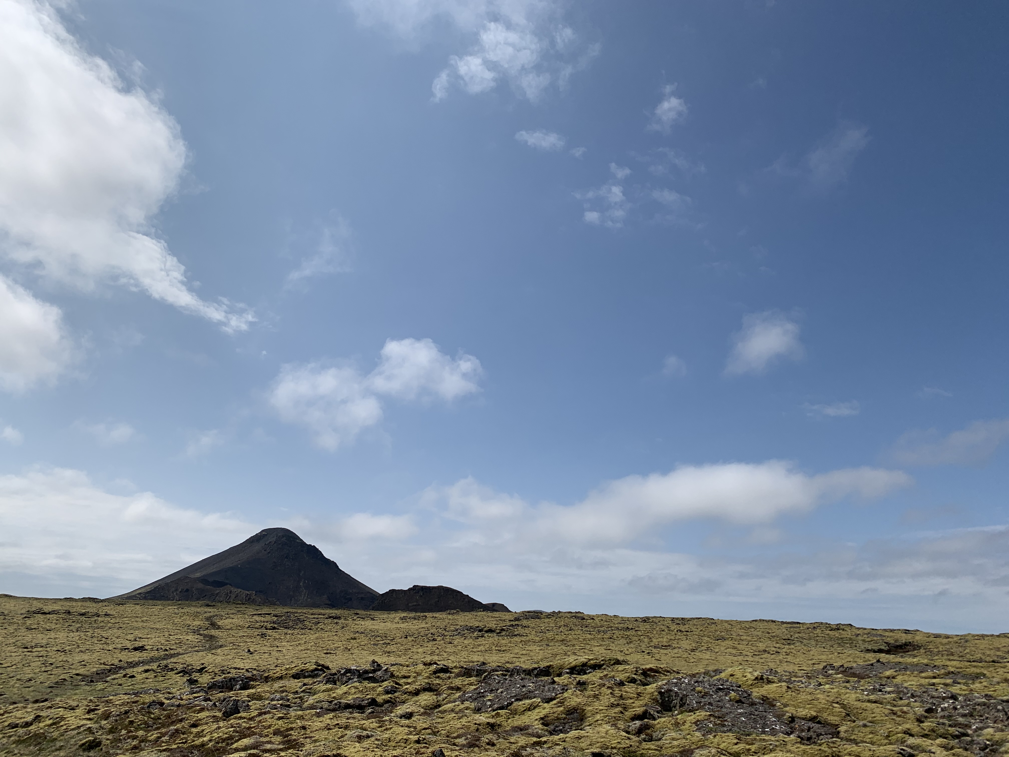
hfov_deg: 67.3
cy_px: 378
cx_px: 504
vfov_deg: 53.1
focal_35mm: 26
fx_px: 758
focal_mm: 4.25
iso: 25
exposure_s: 1/6452
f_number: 1.8
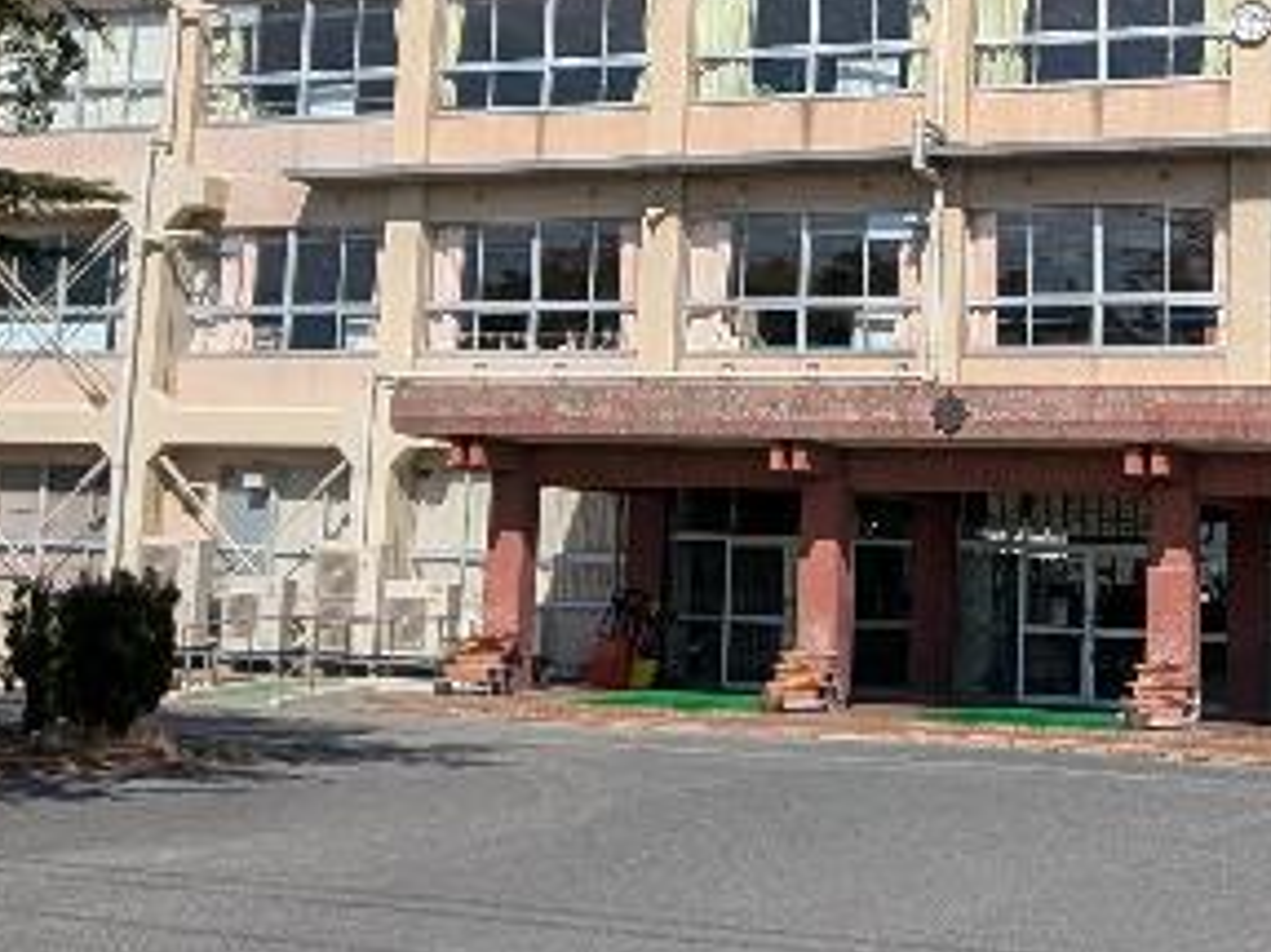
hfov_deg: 28.8
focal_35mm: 67
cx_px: 855
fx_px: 2459
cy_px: 195
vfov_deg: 21.6
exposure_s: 1/3096
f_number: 2.2
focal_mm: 2.35
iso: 50
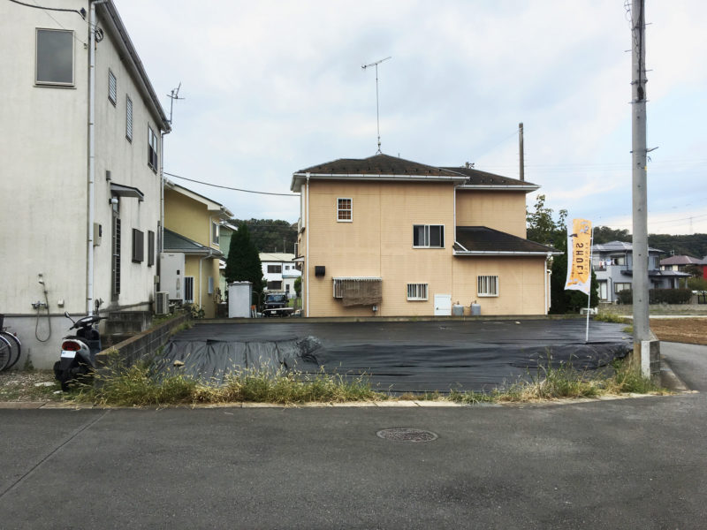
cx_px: 354
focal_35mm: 29
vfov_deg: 48.2
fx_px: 592
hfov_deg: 61.7
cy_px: 265
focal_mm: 4.15
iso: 25
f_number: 2.2
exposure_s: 1/855
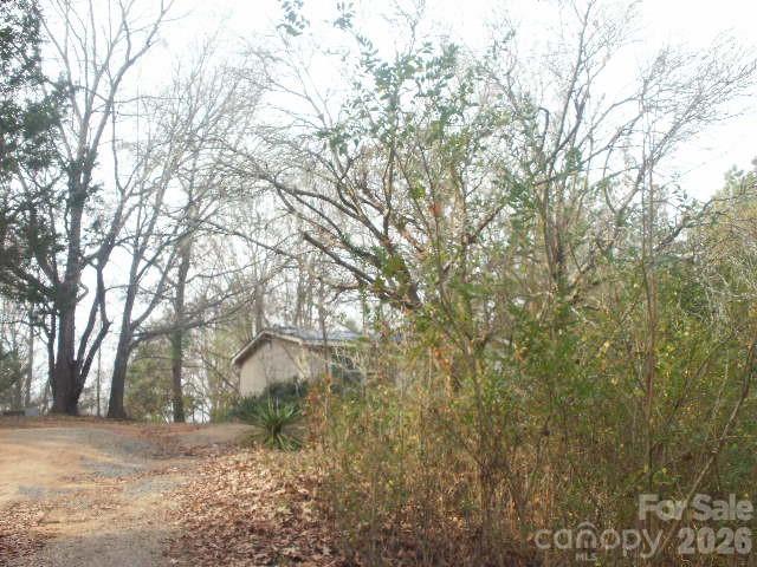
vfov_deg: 39.7
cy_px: 284
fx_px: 787
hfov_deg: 51.4
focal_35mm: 36
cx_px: 378
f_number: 5.6
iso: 100
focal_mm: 6.3
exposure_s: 1/100
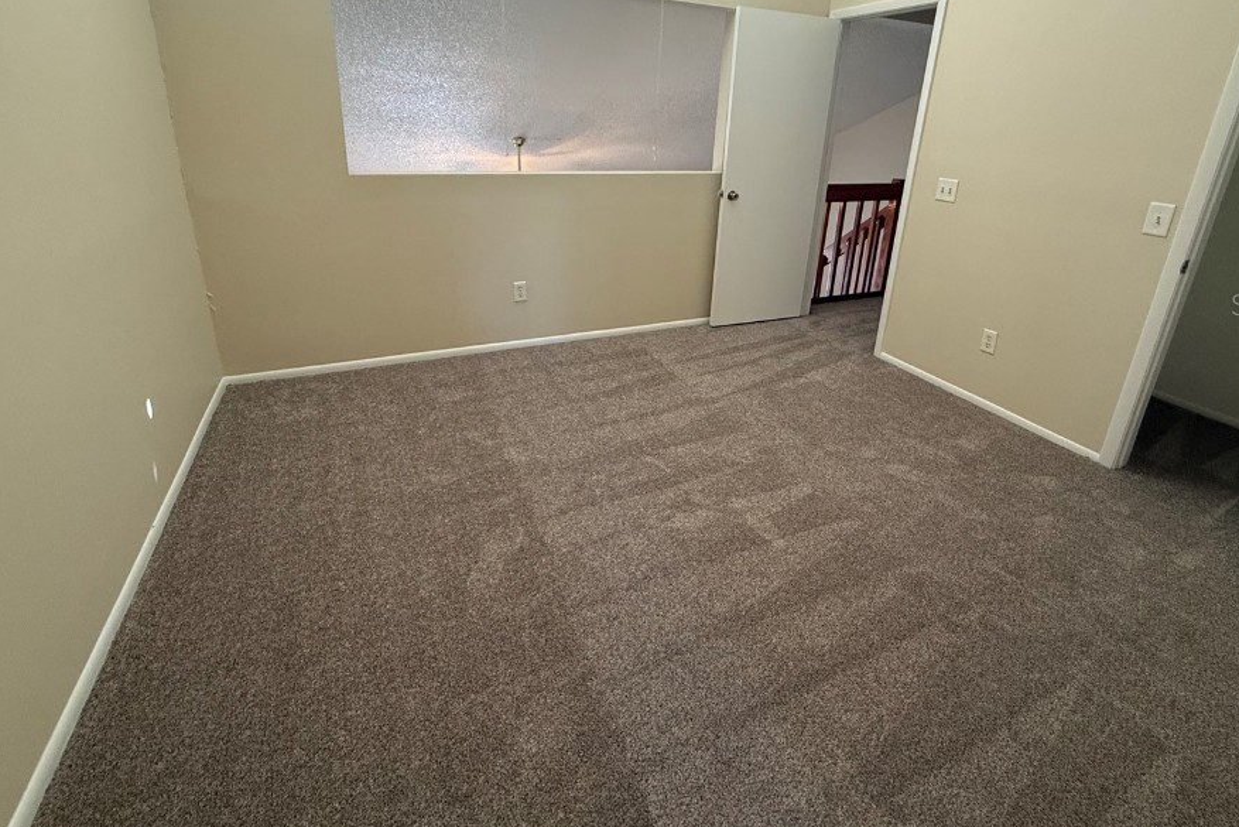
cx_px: 641
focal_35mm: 17
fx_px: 585
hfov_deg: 93.2
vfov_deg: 69.2
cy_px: 304
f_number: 2.2
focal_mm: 2.22
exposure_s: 1/120
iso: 320
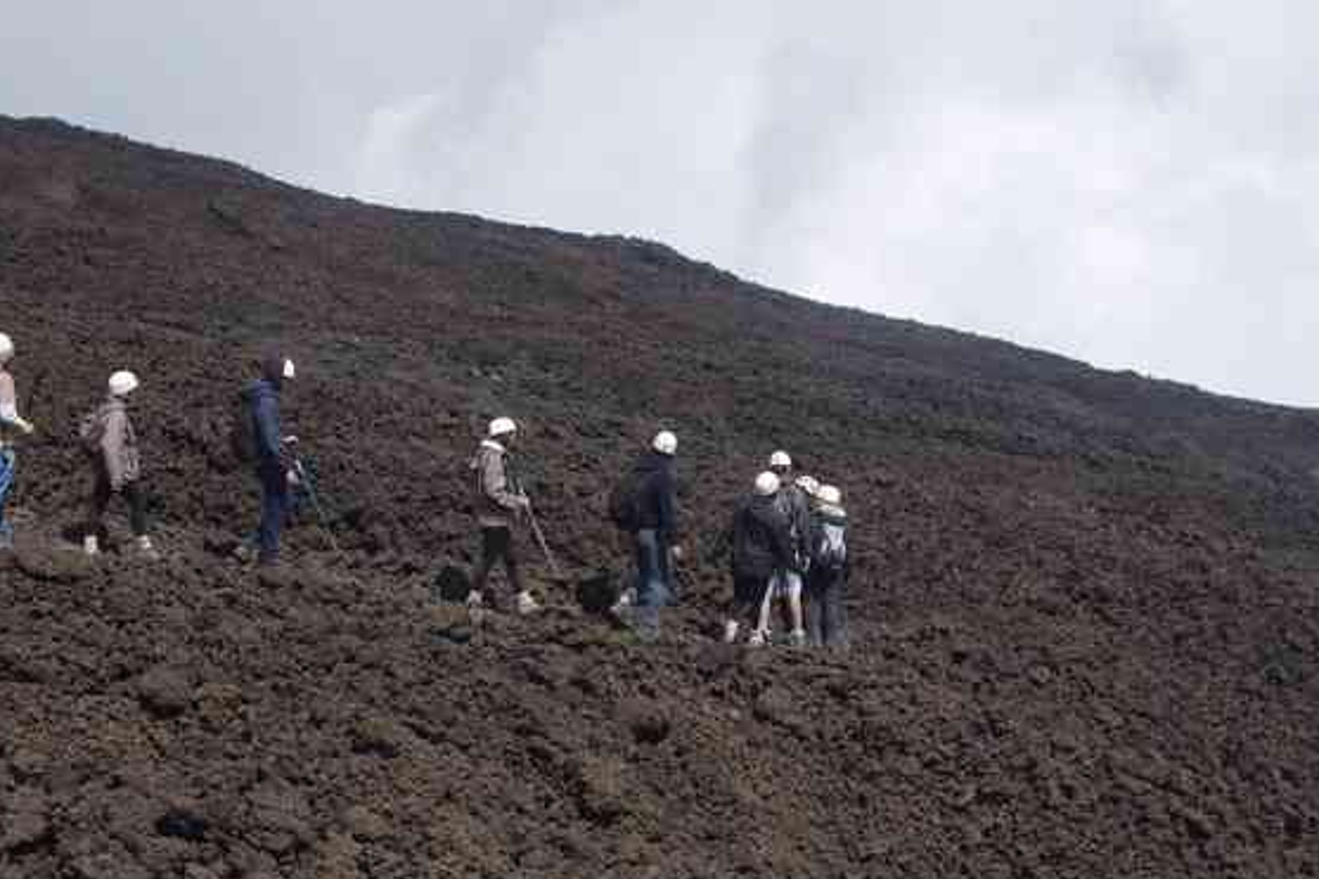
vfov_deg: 21.8
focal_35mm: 62
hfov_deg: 32.2
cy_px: 486
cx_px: 553
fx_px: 2277
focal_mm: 23.1
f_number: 11
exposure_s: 1/125
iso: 200
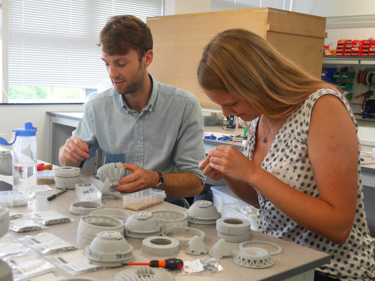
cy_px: 140
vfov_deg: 36.0
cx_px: 188
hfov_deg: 46.8
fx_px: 433
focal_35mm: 40
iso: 400
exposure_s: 1/60
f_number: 4.5
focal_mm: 20
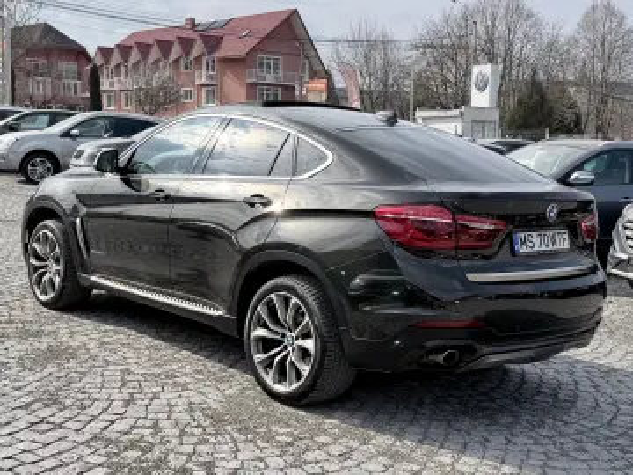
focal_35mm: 24
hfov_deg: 71.6
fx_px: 439
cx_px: 316
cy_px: 238
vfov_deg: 56.8
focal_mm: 6.76
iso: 100
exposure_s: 1/4405
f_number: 1.78
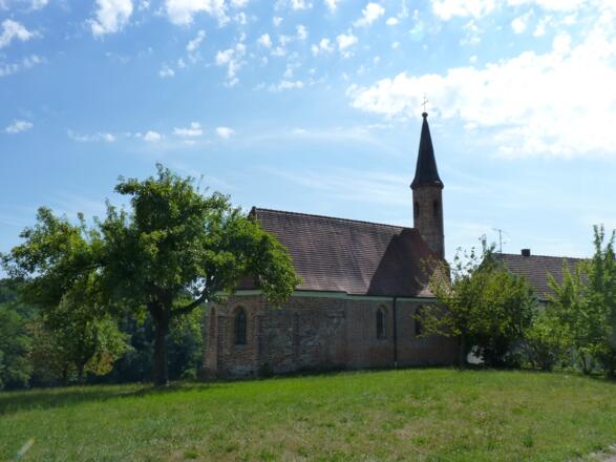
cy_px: 231
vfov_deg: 46.8
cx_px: 308
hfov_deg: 60.0
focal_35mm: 30
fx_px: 534
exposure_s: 1/500
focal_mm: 5.4
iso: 125
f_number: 5.6
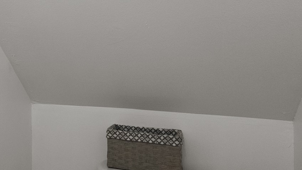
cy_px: 58
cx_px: -19
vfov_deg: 27.6
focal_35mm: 43
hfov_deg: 39.9
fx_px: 344
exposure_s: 1/8
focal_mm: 16
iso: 2500
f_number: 8
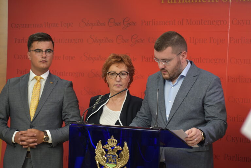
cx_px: 126
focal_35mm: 105
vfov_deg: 13.0
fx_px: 732
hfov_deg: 19.5
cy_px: 84
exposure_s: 1/100
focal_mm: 70
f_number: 5
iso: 400
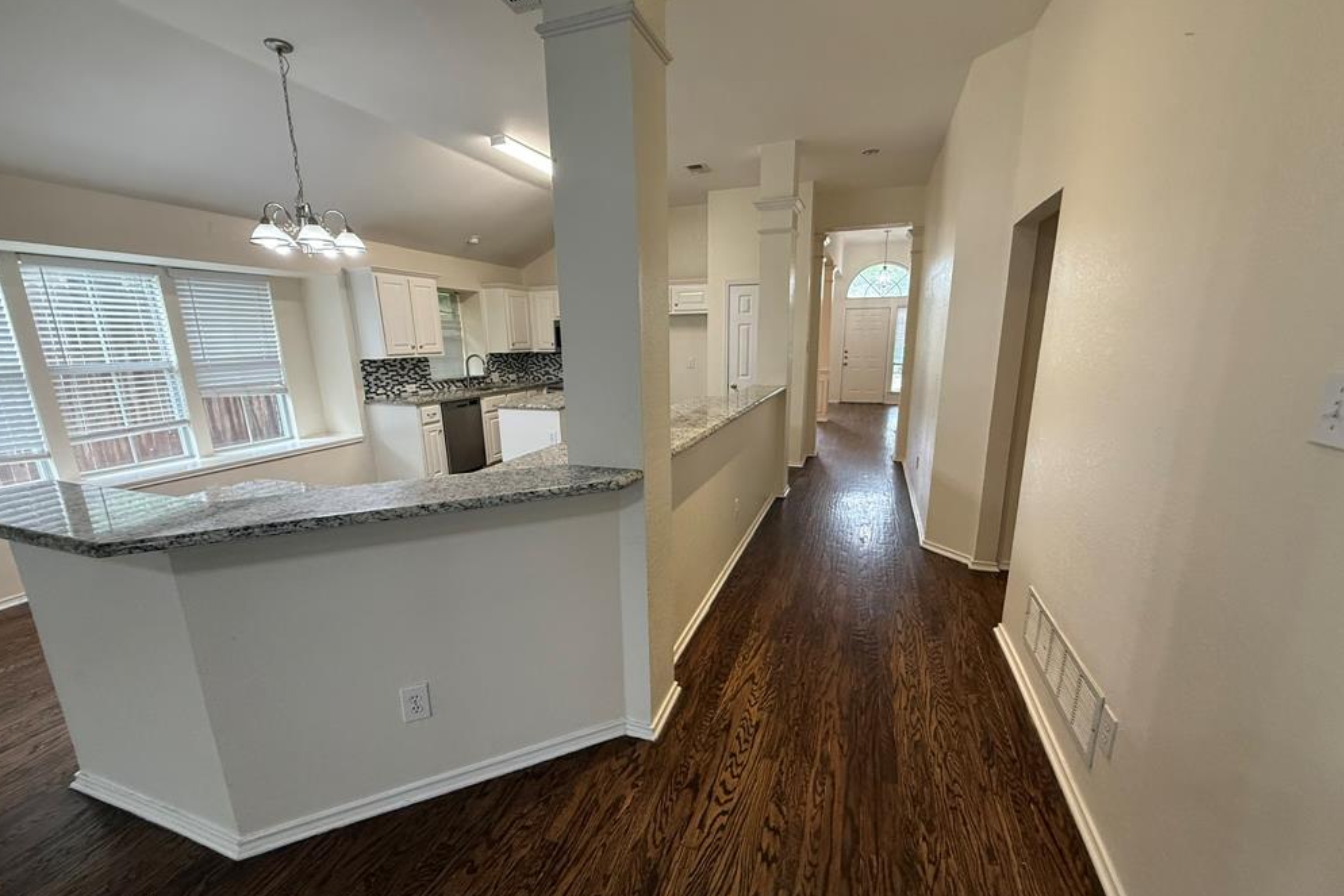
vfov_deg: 77.3
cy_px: 470
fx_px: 560
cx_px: 676
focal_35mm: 15
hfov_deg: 100.4
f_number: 2.2
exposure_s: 1/120
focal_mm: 2.22
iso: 400
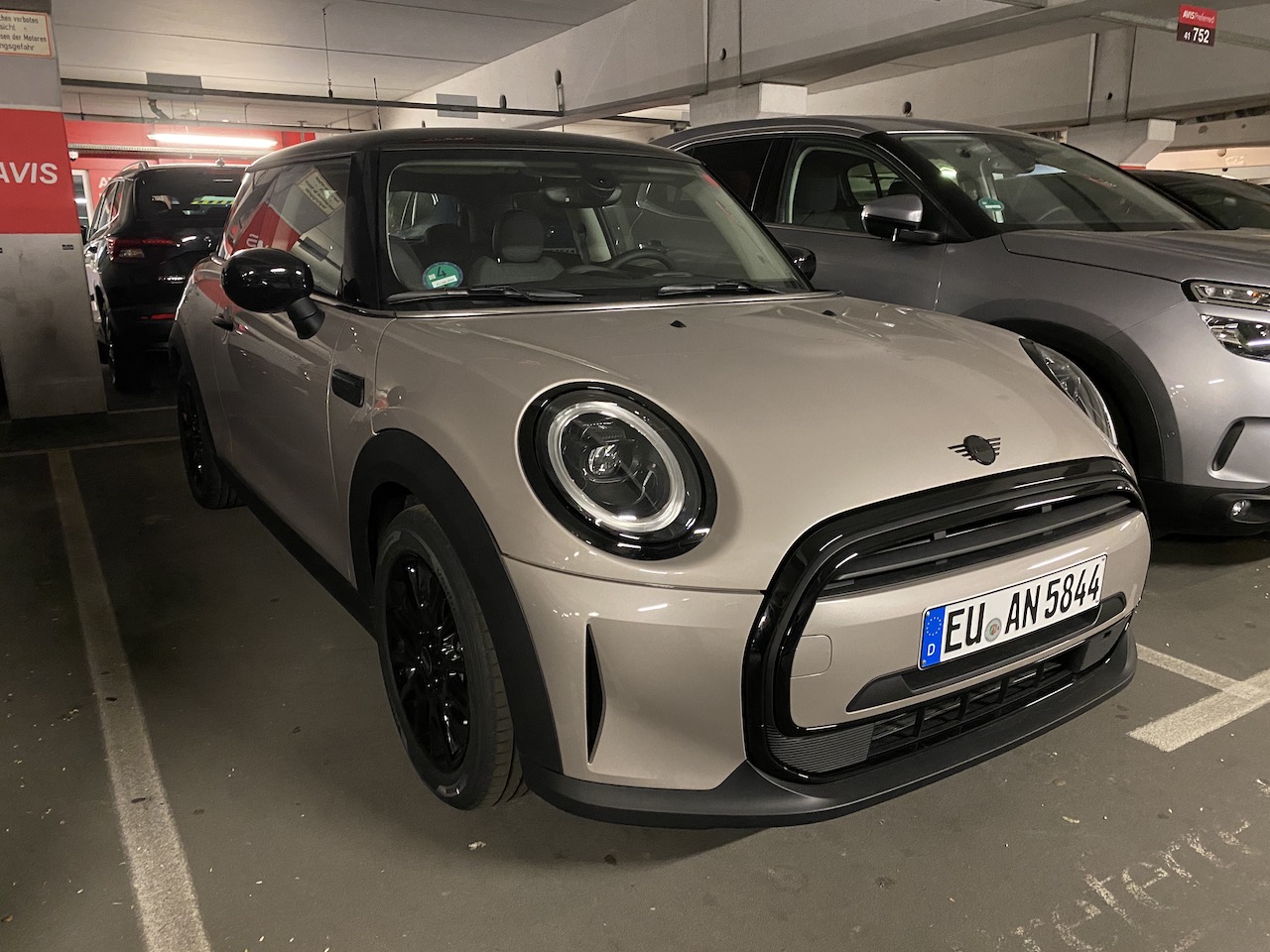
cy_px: 476
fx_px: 954
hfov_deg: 67.3
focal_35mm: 26
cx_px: 635
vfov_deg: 53.1
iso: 800
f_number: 1.8
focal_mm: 4.25
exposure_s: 1/25
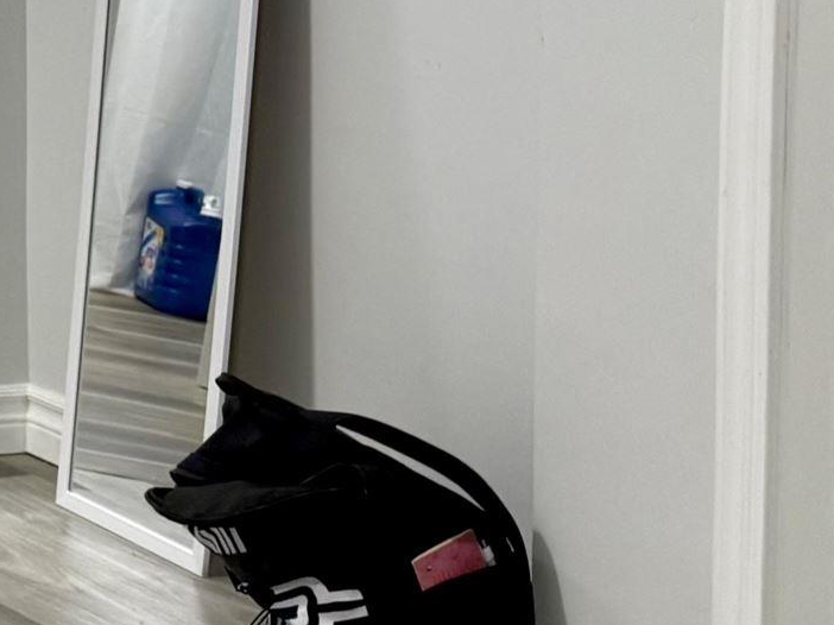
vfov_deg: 13.8
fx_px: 2529
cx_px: -765
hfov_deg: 15.5
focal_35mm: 105
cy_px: -62
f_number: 1.78
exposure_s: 1/60
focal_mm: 6.76
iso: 125
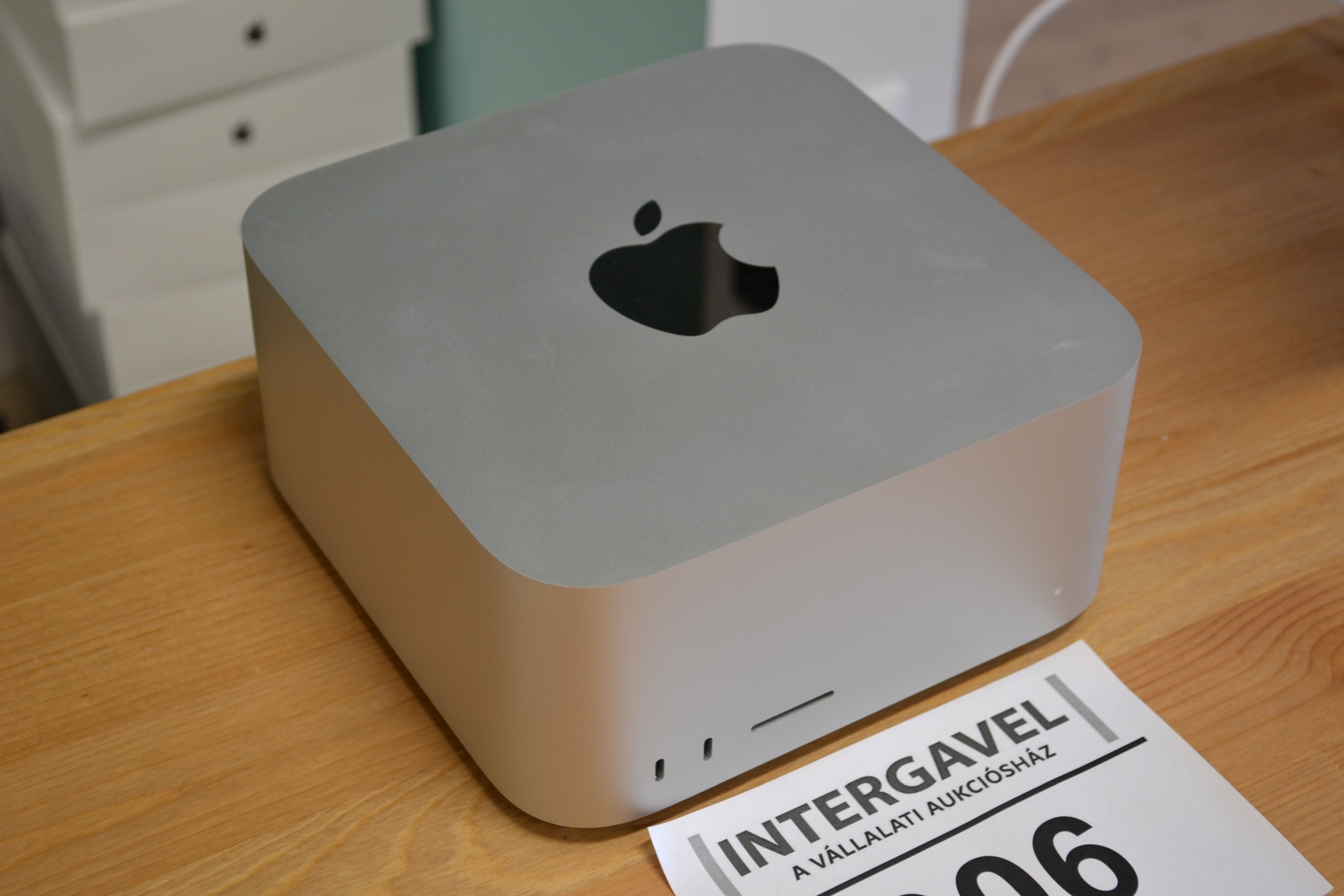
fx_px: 2352
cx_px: 672
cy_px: 448
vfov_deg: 21.6
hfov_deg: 31.9
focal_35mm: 63
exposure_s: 1/20
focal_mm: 42
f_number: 5.3
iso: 400
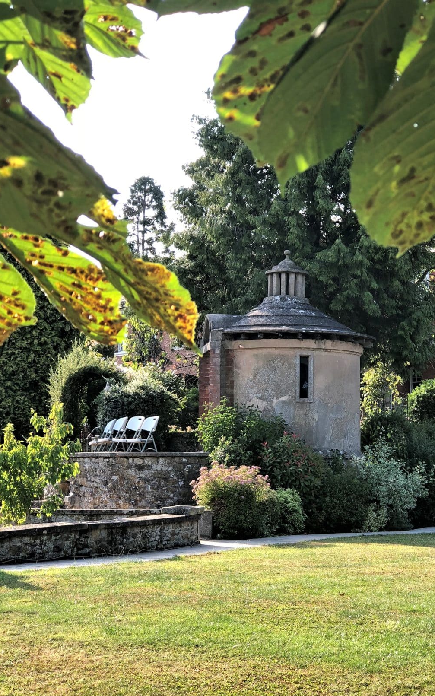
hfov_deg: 18.0
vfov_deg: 28.6
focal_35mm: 72
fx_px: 1366
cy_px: 353
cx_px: 299
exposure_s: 1/120
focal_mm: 6.6
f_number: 2.8
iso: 20
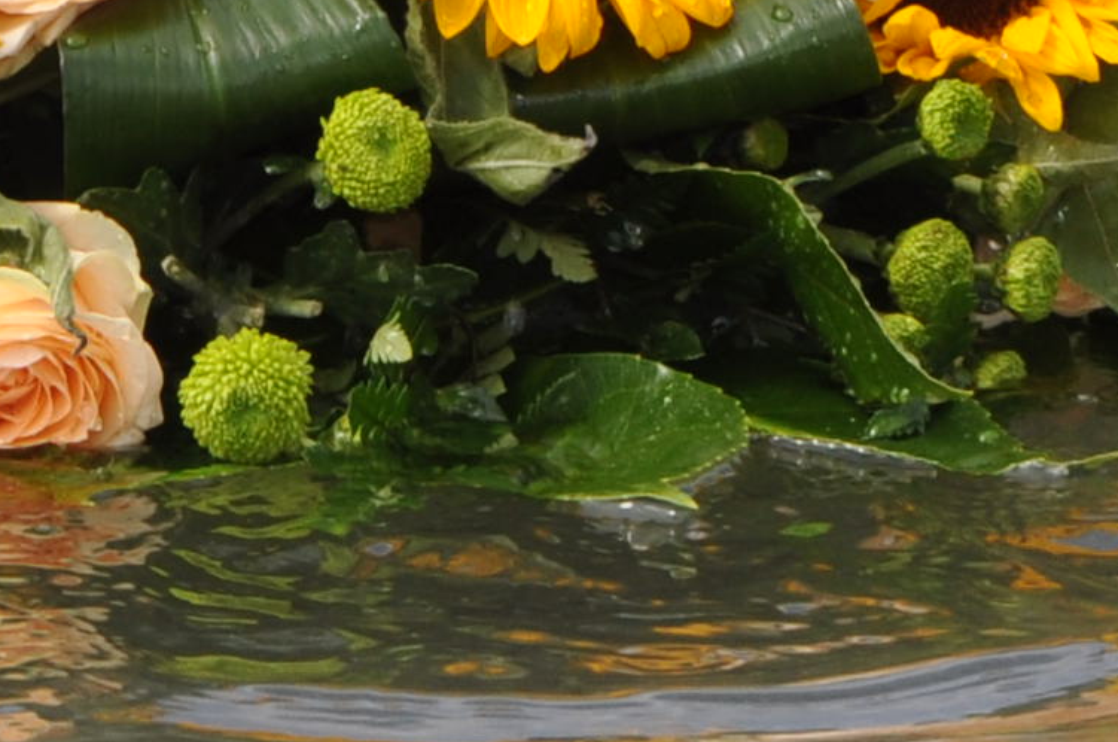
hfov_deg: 2.3
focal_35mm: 900
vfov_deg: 1.5
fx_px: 27898
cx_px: -205
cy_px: -936
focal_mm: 105
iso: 200
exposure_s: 1/200
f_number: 13
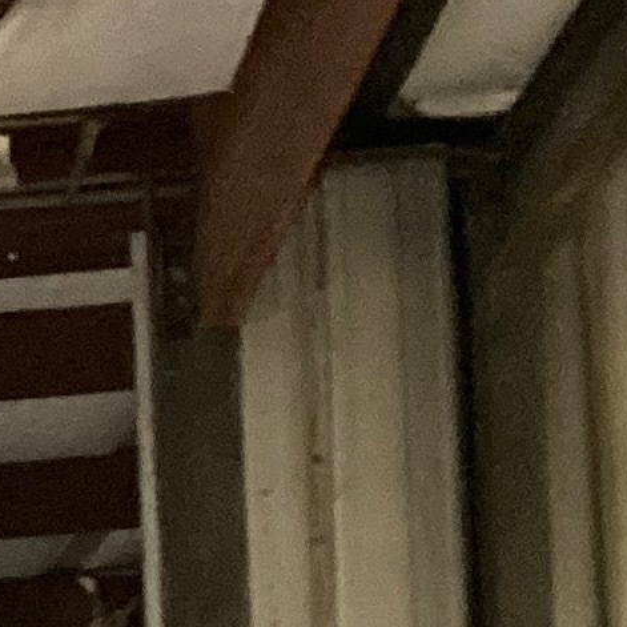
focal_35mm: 212
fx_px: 4344
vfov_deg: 7.9
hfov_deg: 6.7
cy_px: 1223
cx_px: -1806
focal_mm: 3.99
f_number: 1.8
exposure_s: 1/30
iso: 640
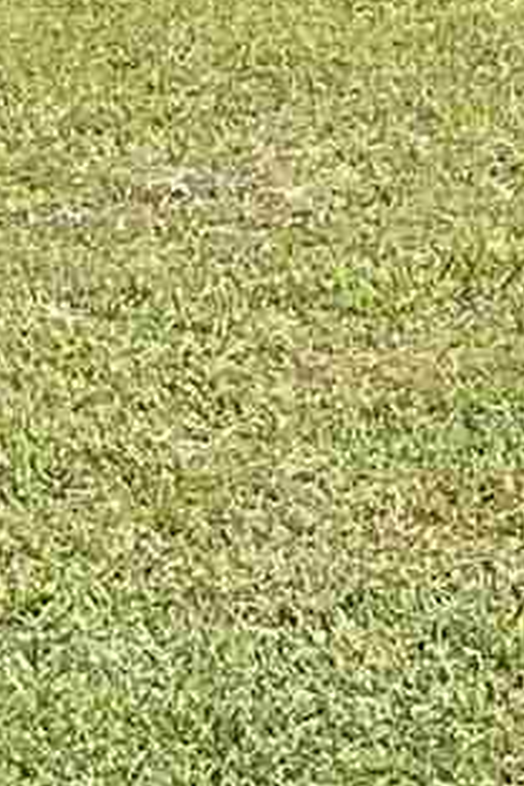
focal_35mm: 266
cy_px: -902
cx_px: 2066
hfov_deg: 4.7
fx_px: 5807
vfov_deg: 7.4
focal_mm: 4.25
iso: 32
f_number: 1.8
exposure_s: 1/3125
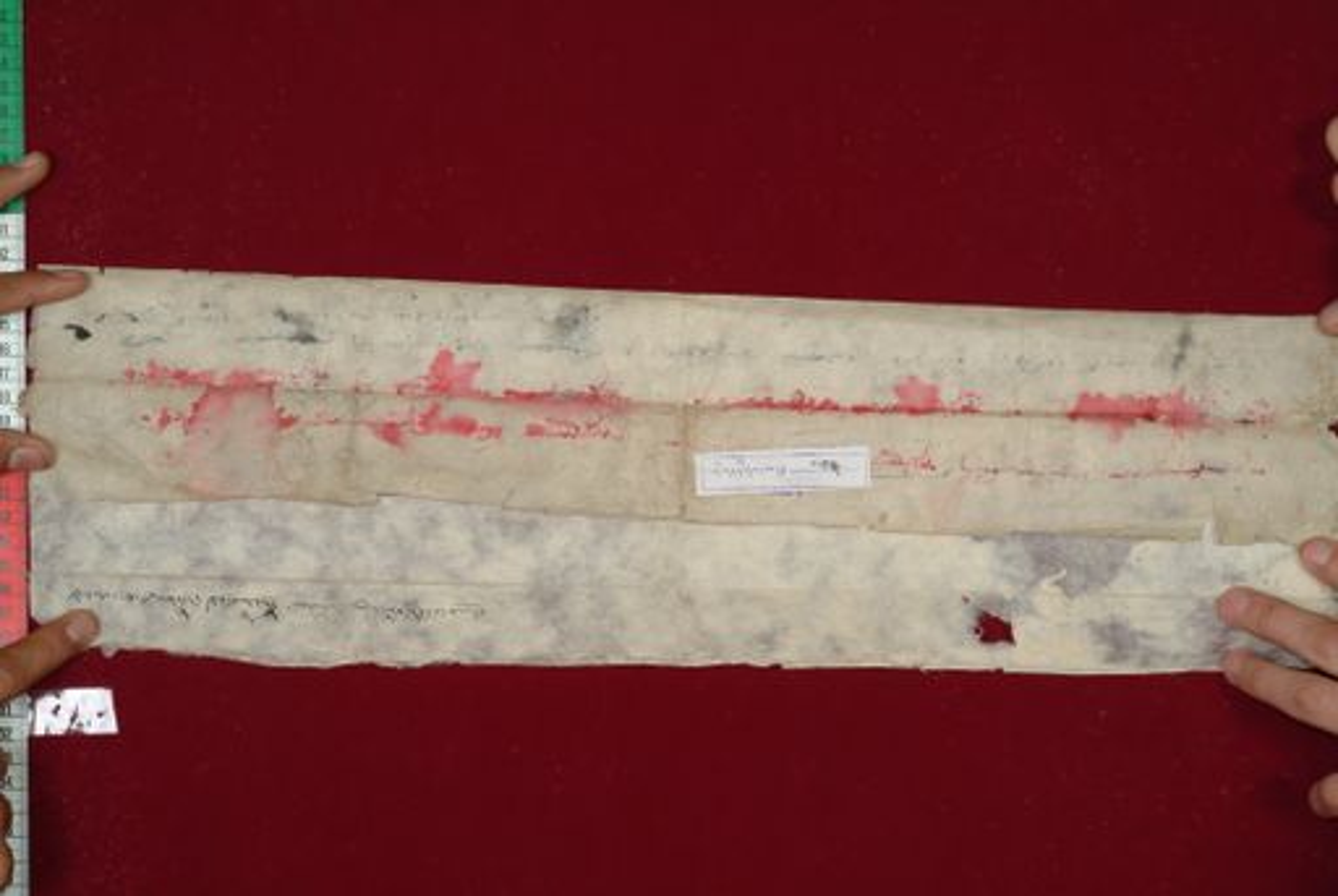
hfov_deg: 23.0
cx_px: 669
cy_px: 448
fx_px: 3294
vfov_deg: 15.5
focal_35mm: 88
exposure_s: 1/20
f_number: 13
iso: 160
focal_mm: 59
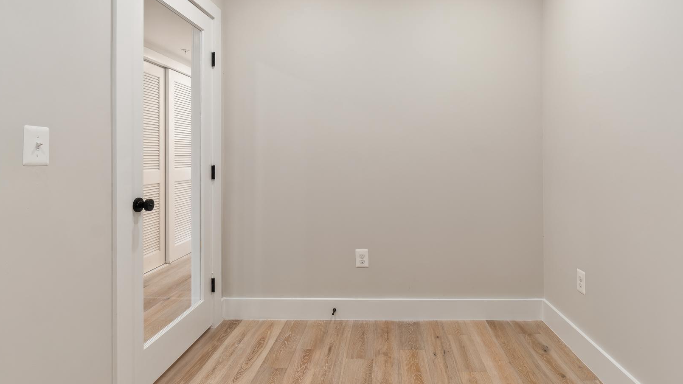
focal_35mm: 20
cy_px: 164
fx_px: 362
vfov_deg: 55.7
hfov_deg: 86.4
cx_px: 375
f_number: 8
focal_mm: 10
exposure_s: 1/2.5
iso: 100
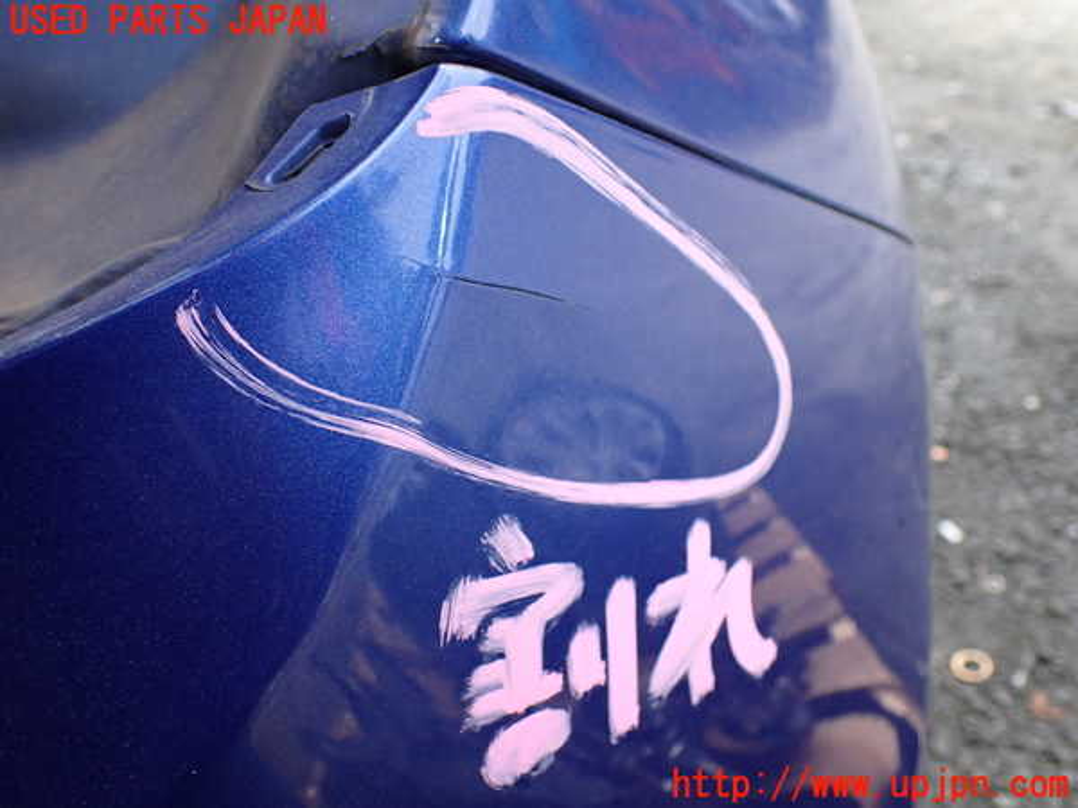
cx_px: 539
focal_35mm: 30
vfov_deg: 46.8
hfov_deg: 60.0
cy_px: 404
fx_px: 934
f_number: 2.3
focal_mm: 5.4
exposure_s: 1/125
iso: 250
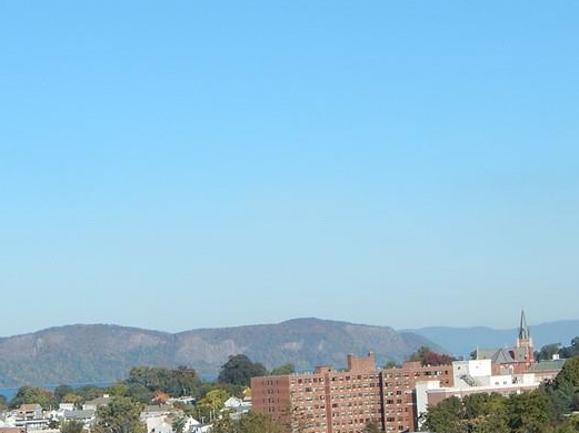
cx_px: 174
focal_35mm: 120
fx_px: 2006
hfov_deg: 16.4
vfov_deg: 12.3
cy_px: 379
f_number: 4
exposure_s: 1/1250
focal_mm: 10.9
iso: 125
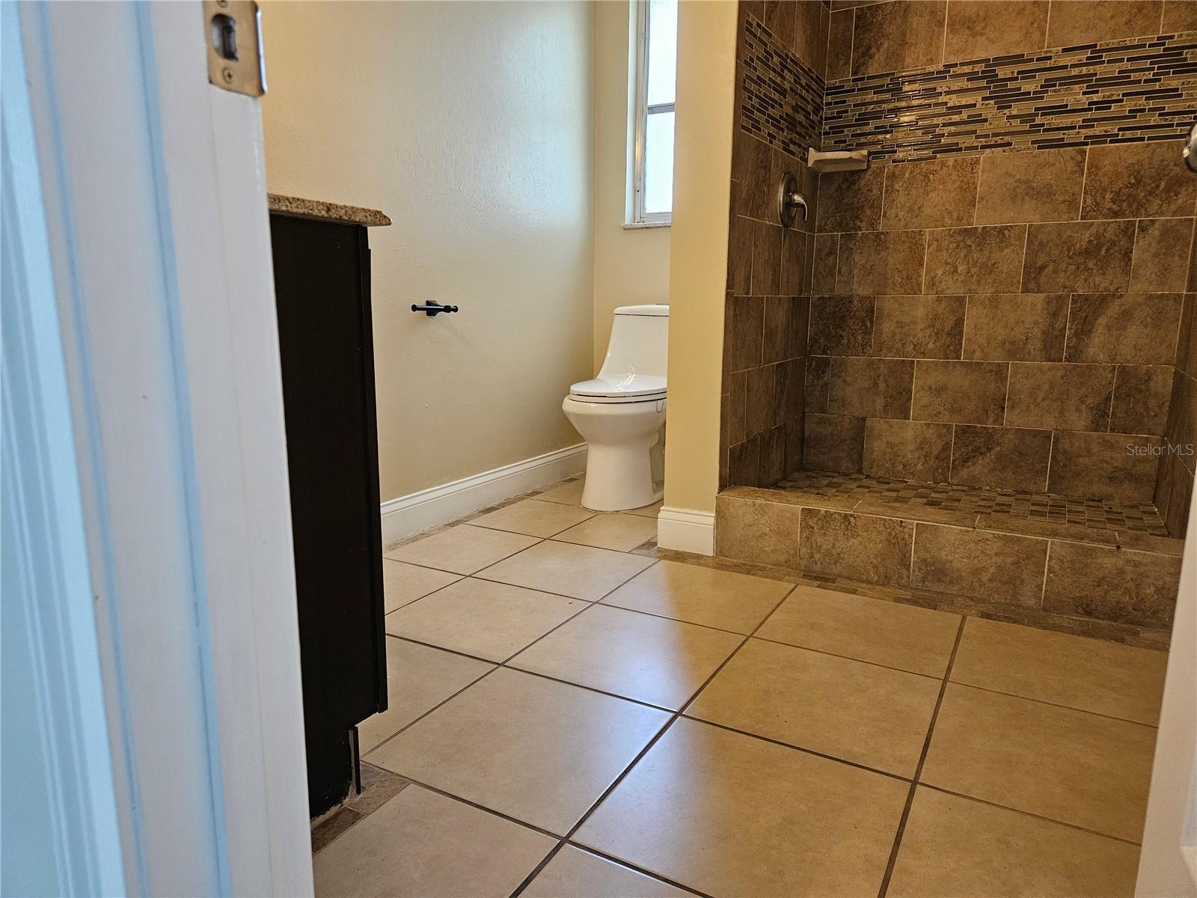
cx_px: 598
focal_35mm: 23
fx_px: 795
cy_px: 449
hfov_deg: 73.9
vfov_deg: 58.9
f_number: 1.8
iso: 500
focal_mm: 5.4
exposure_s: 1/120
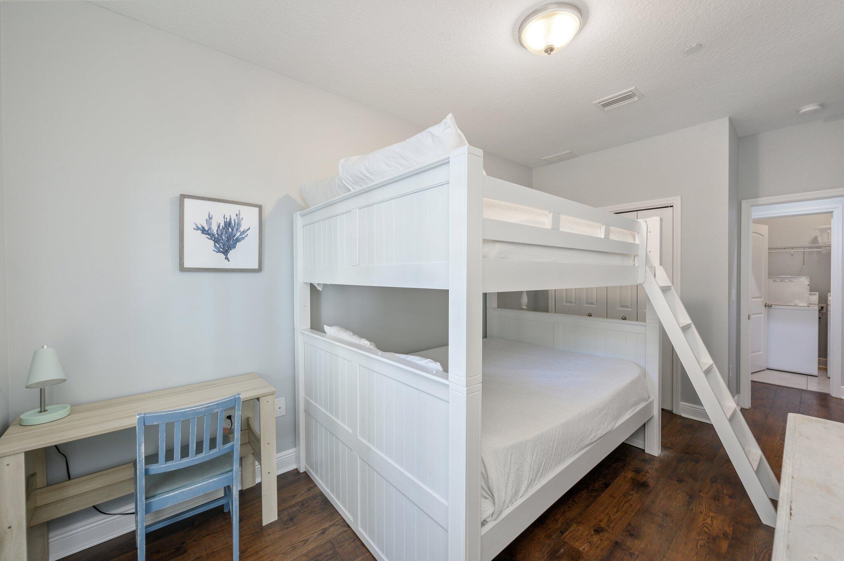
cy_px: 280
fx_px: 328
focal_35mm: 14
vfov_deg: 81.1
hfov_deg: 104.3
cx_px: 422
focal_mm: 14
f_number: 9
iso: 250
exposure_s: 1/4
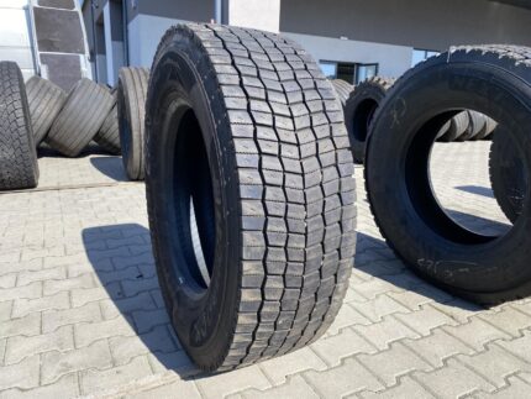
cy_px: 200
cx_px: 266
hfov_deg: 67.3
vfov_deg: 53.1
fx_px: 399
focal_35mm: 26
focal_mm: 4.25
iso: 32
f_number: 1.8
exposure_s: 1/1182
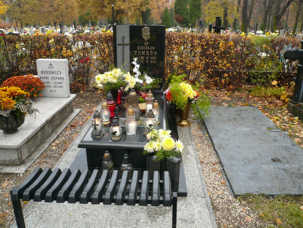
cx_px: 152
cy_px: 114
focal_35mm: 28
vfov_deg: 49.7
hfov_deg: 63.4
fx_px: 245
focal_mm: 4.6
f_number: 2.8
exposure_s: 1/40
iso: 100
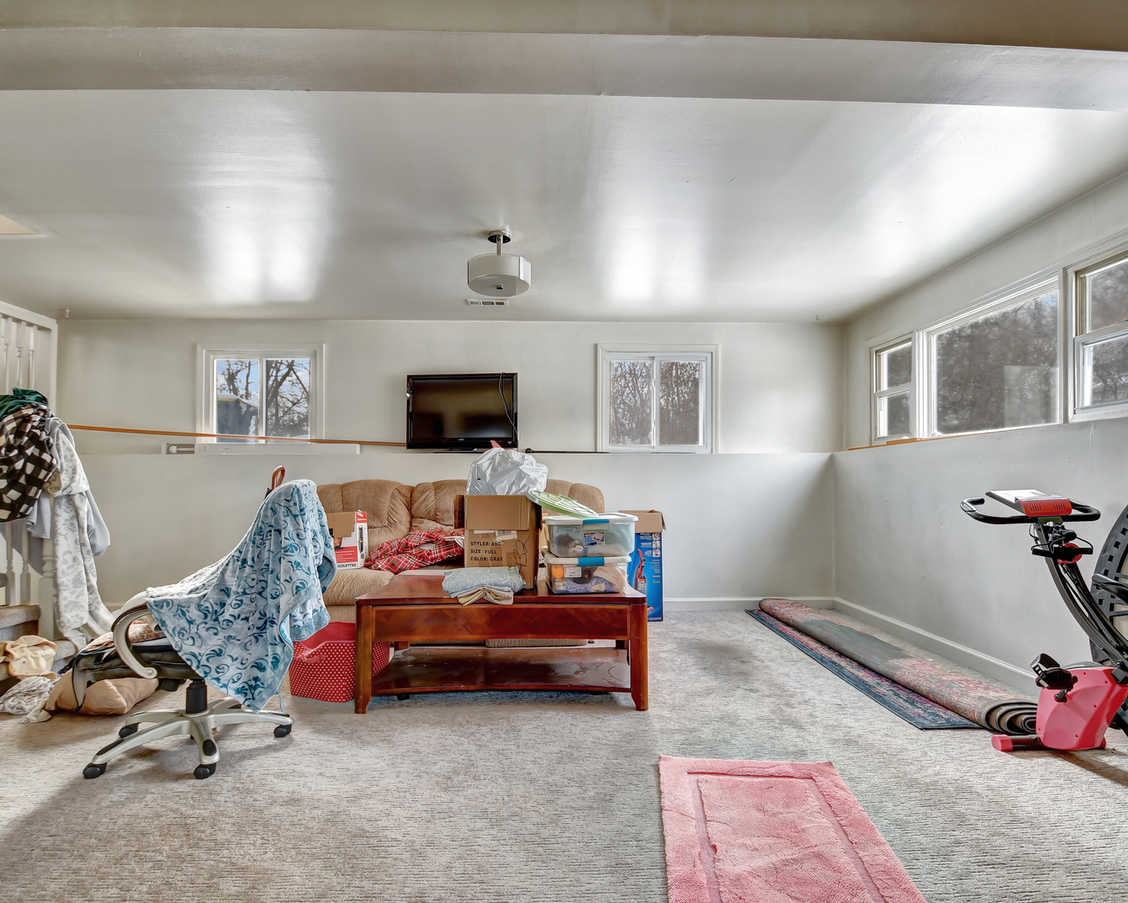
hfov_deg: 89.6
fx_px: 568
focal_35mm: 17
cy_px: 450
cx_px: 573
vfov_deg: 77.0
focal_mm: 10
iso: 200
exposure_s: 1/100
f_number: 3.5
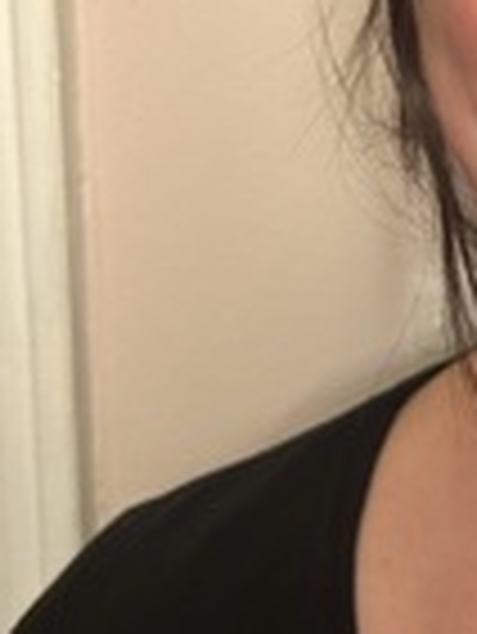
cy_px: 22
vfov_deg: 20.7
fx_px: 1688
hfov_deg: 14.7
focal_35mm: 92
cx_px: 772
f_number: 1.5
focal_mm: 5.7
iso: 80
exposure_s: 1/60
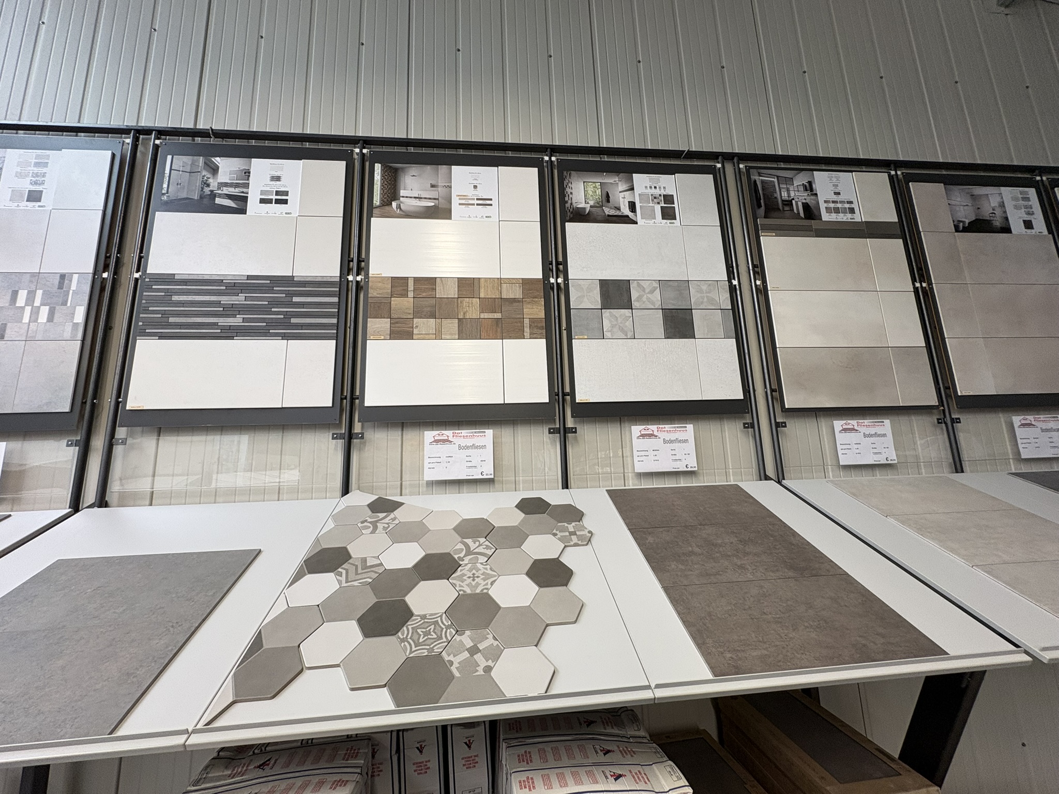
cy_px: 397
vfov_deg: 85.7
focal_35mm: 14
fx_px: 428
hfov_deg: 102.1
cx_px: 530
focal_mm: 2.22
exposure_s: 1/100
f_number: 2.2
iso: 125
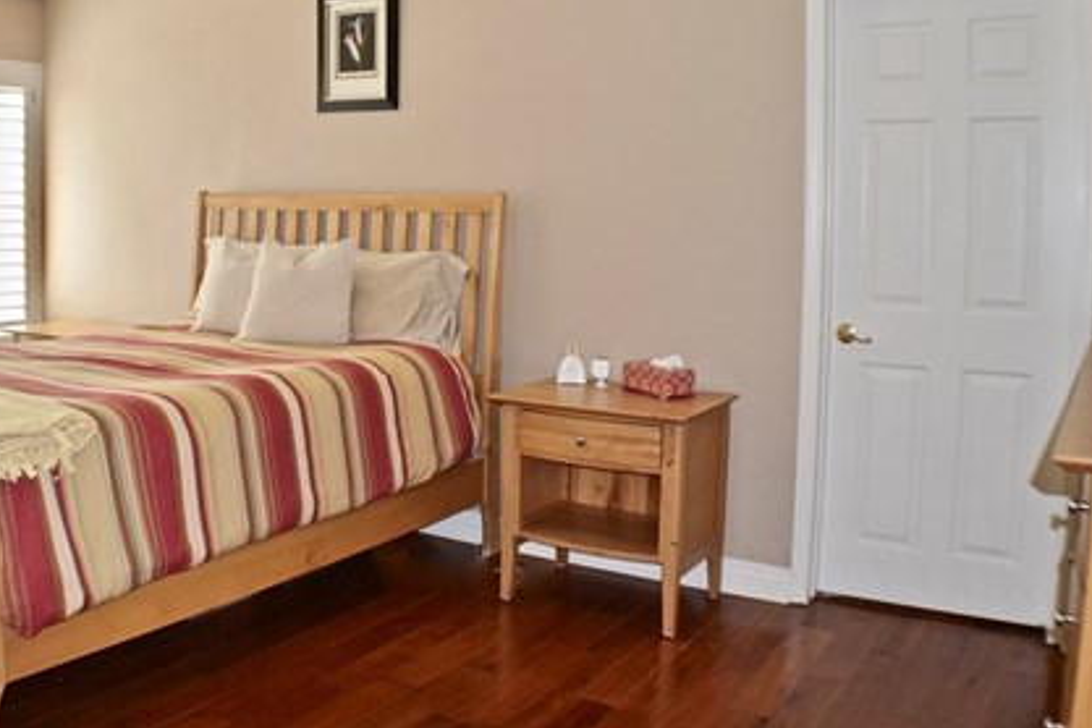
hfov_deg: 42.3
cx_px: 377
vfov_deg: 29.0
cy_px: 238
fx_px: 1395
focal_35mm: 46
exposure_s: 1/30
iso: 220
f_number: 3.8
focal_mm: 20
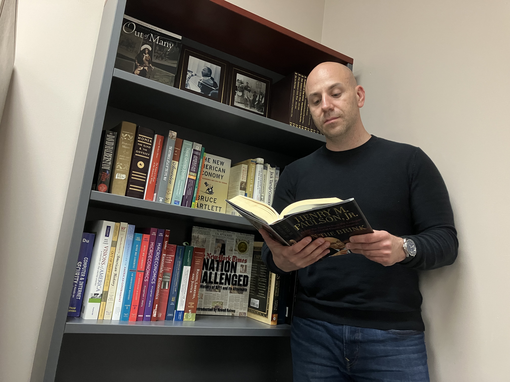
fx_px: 413
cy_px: 191
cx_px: 255
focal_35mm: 28
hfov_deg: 63.4
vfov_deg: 49.7
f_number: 1.8
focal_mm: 3.99
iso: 250
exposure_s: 1/60
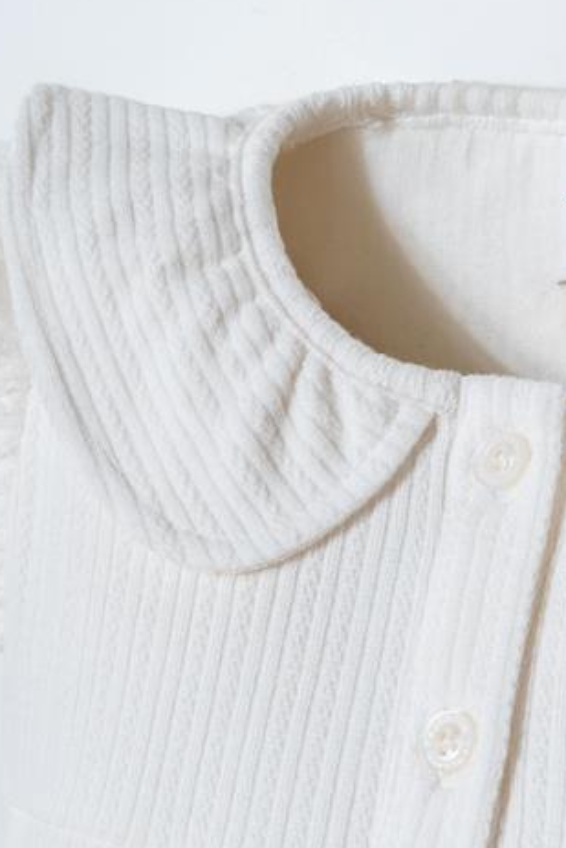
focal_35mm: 97
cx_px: 282
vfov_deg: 21.0
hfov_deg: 14.1
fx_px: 2286
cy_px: 316
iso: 160
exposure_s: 1/125
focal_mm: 50
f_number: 11
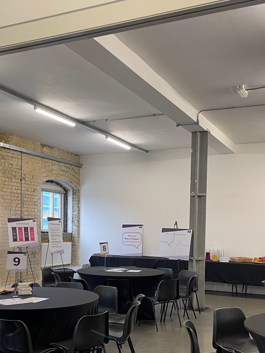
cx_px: 109
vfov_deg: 45.0
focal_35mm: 41
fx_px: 418
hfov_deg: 35.0
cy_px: 237
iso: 100
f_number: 1.6
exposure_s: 1/50
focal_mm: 5.1
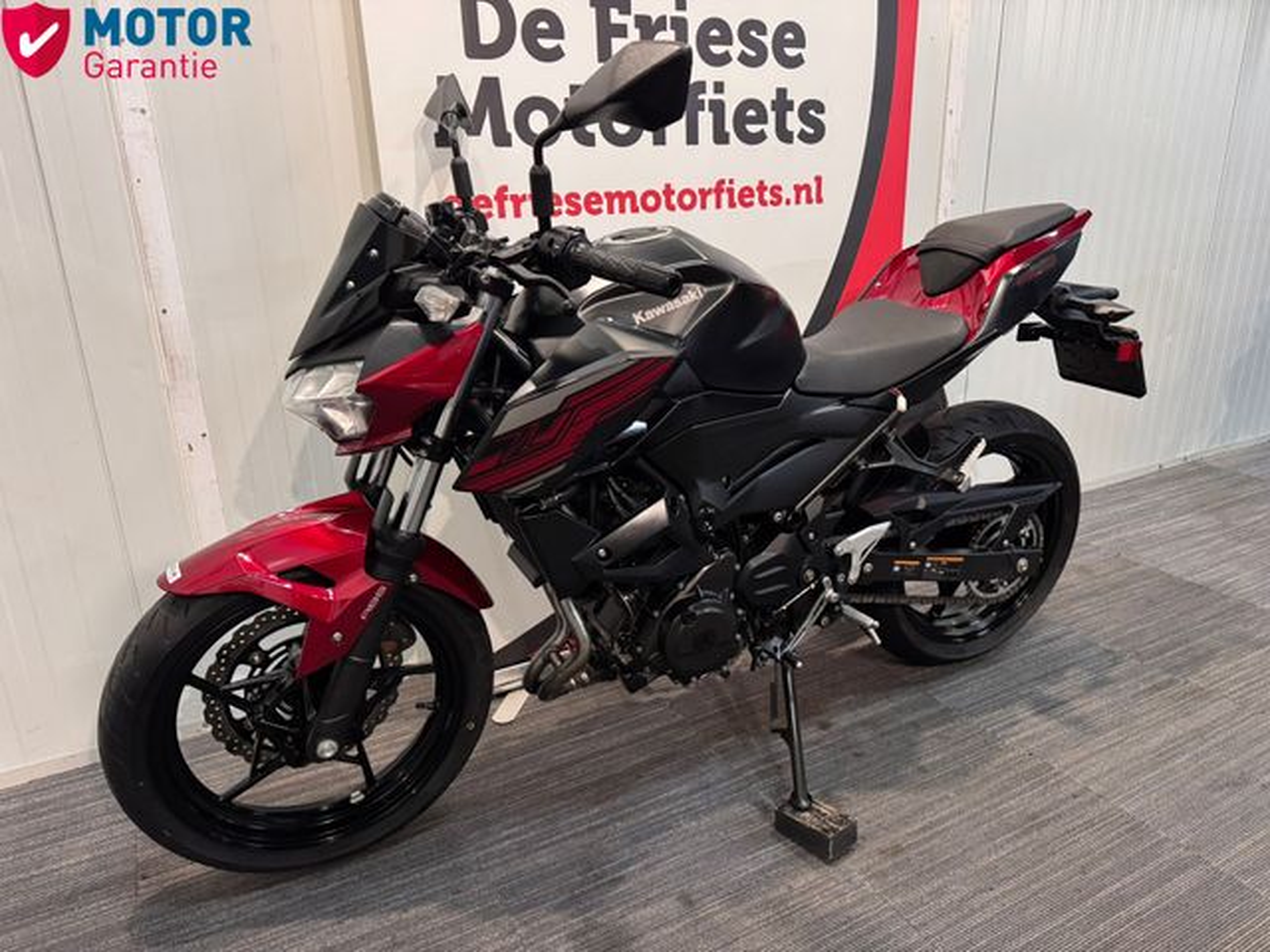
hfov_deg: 71.6
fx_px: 881
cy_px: 476
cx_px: 635
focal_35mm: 24
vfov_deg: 56.8
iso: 500
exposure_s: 1/50
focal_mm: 6.76
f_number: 1.78
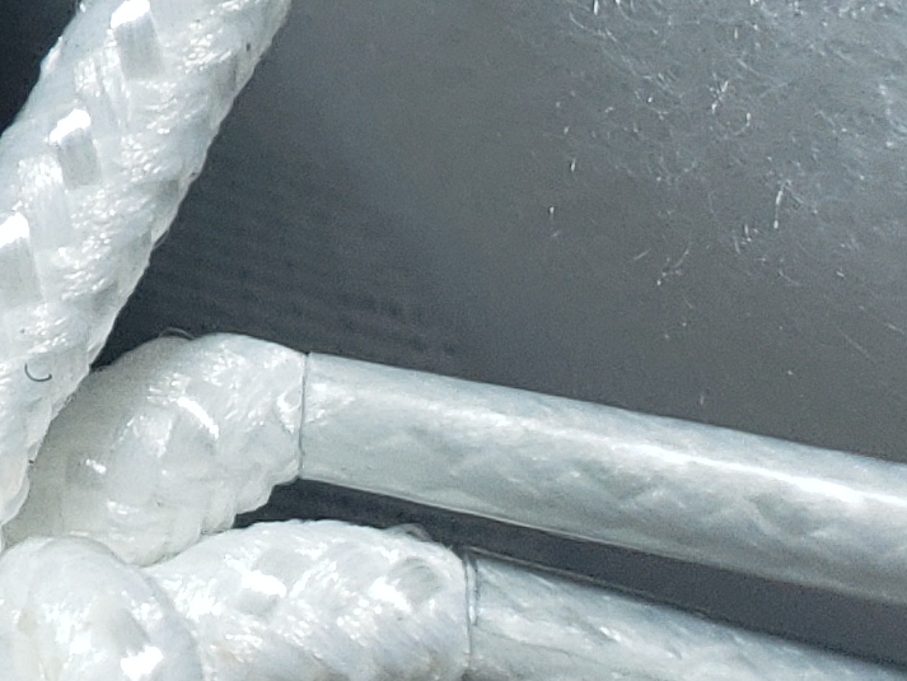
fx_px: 3852
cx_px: -1562
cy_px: -962
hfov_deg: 10.6
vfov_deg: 9.1
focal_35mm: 147
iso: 50
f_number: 2.4
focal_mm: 4.3
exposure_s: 1/179
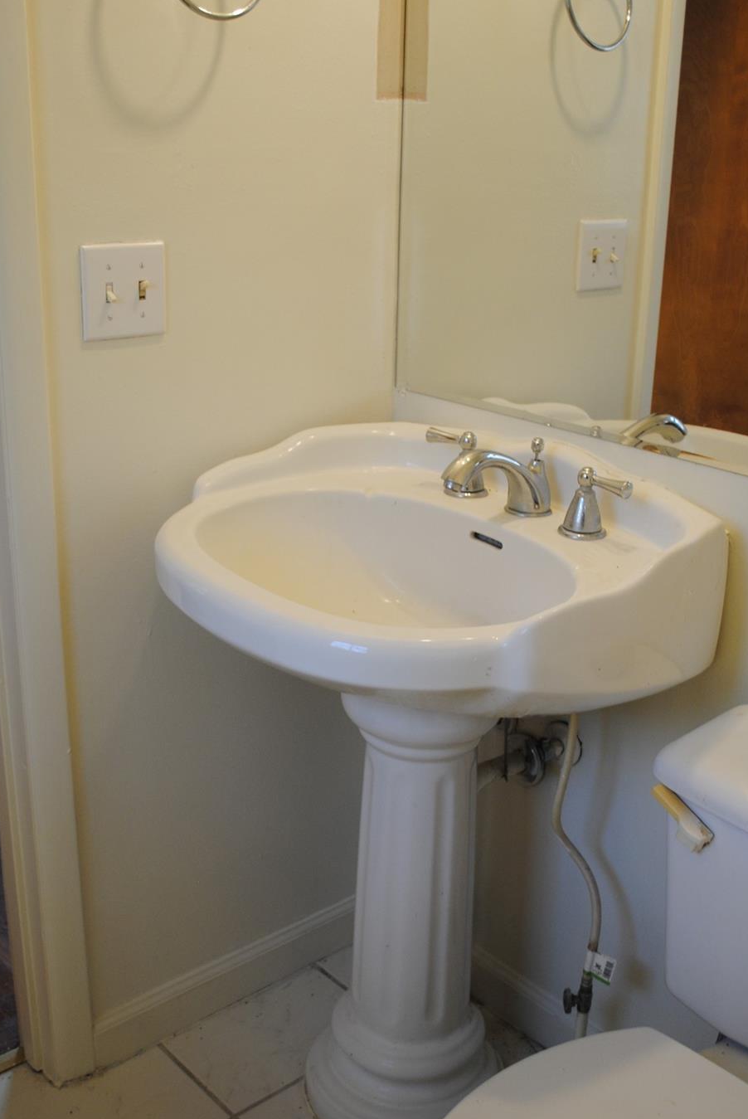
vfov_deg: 47.4
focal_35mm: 41
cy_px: 582
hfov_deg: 32.7
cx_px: 359
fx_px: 1275
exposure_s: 1/30
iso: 220
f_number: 4
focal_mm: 24
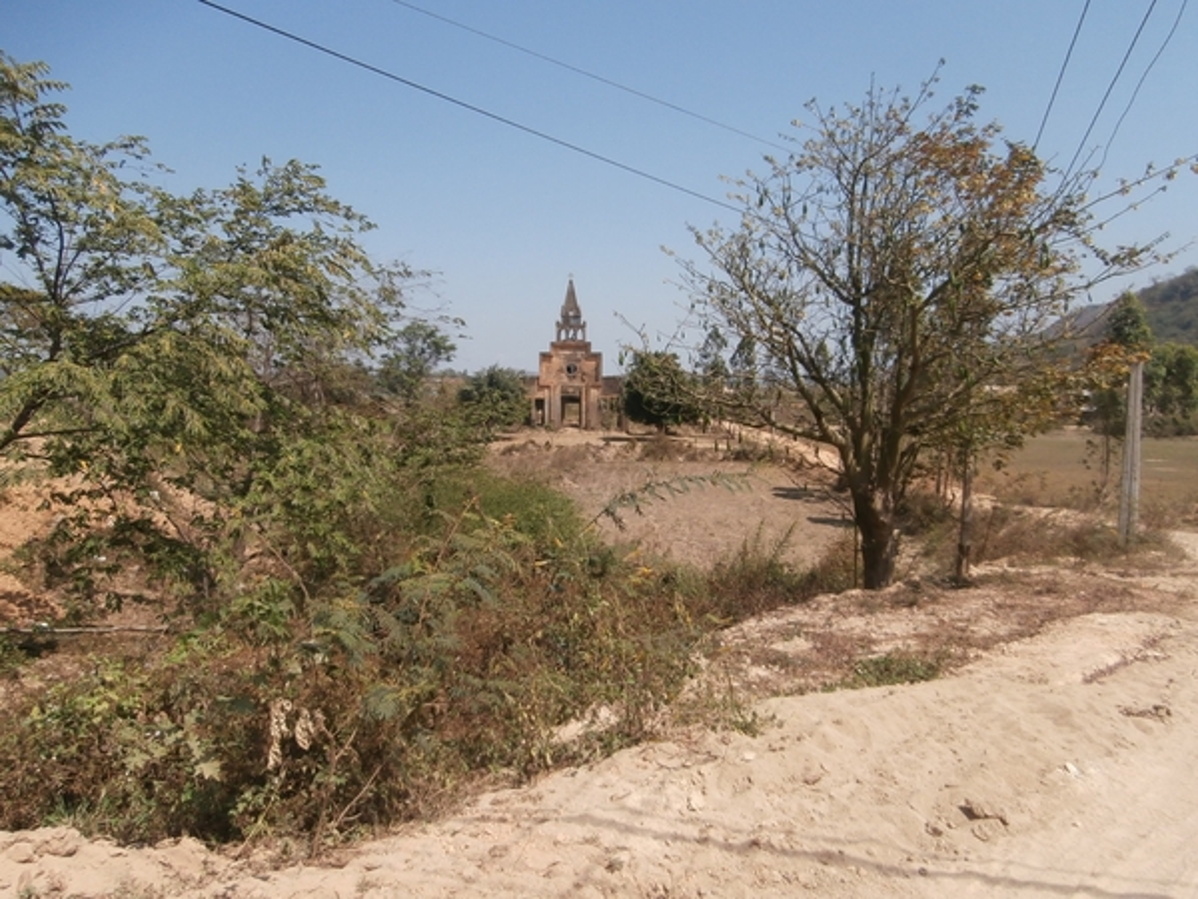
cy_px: 450
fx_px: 831
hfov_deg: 71.6
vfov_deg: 56.8
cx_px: 599
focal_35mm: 24
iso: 100
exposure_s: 1/1250
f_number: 3
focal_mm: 4.2
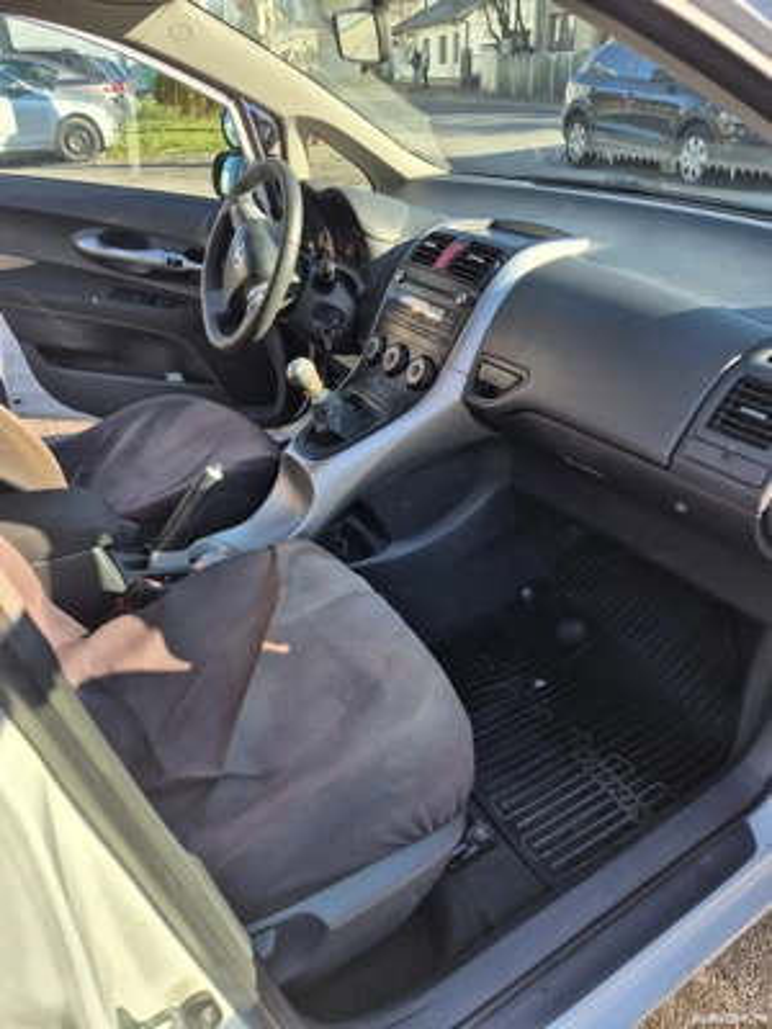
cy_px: 514
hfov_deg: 58.9
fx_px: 684
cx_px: 386
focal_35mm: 23
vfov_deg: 73.9
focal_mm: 5.4
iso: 25
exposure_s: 1/652
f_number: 1.8
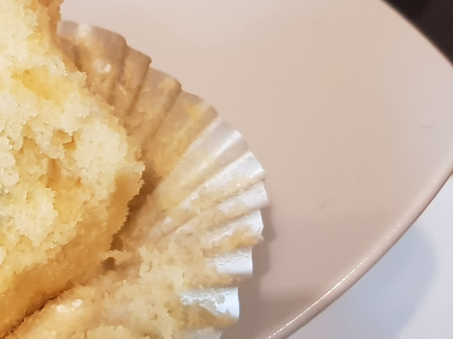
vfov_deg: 24.4
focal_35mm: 60
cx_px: 5
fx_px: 785
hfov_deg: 30.1
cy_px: 151
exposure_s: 1/17
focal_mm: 4.2
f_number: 1.7
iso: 200
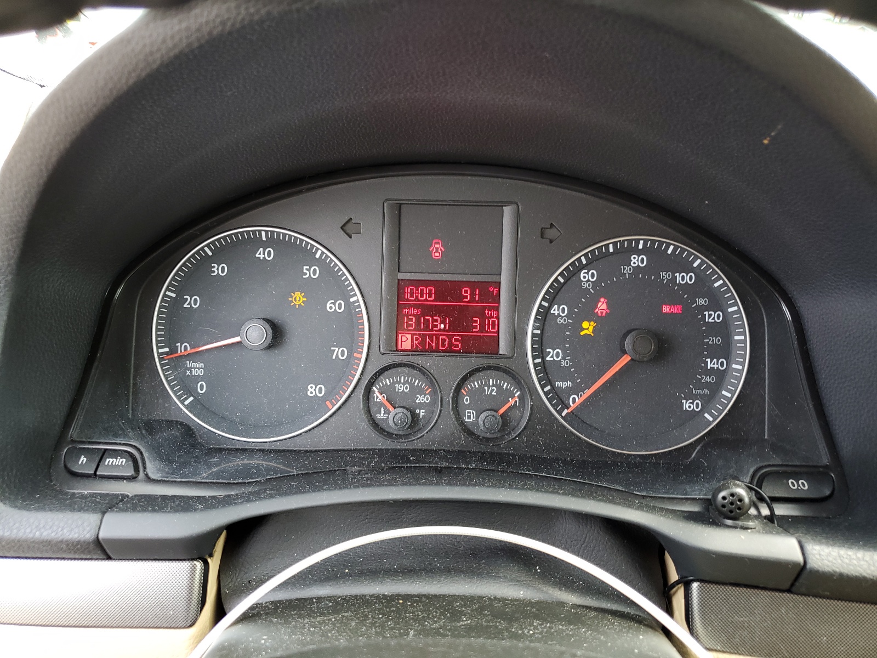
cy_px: 329
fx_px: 659
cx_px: 438
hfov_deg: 67.3
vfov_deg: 53.1
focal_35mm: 26
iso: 56
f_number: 1.5
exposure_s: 1/60.2
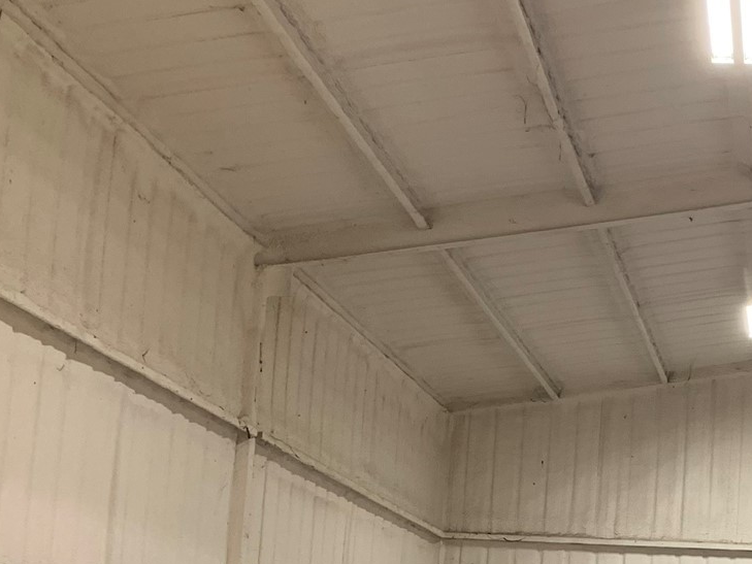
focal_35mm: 73
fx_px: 1586
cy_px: 553
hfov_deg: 25.8
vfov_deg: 19.6
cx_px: 681
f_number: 1.8
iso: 80
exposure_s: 1/121
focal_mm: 4.25
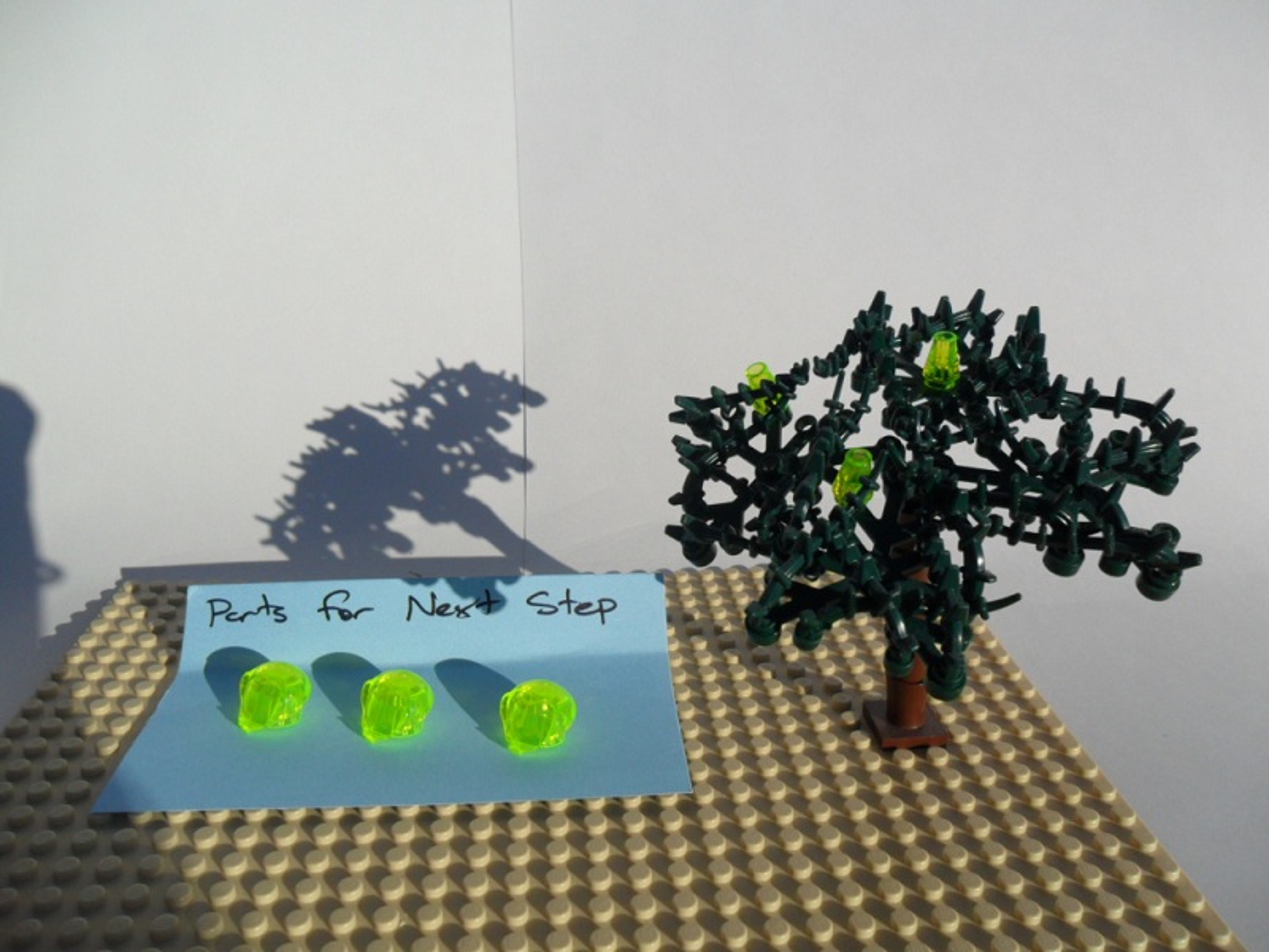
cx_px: 634
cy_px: 476
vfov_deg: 51.4
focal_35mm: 27
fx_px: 990
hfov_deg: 65.3
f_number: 8.9
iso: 100
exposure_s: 1/350
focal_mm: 4.9
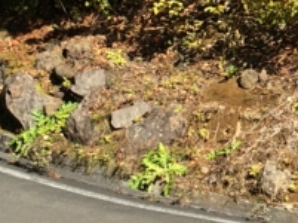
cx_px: 480
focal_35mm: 148
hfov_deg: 12.5
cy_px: 64
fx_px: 1272
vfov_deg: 10.0
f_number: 2.2
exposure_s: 1/1414
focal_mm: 4.15
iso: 32
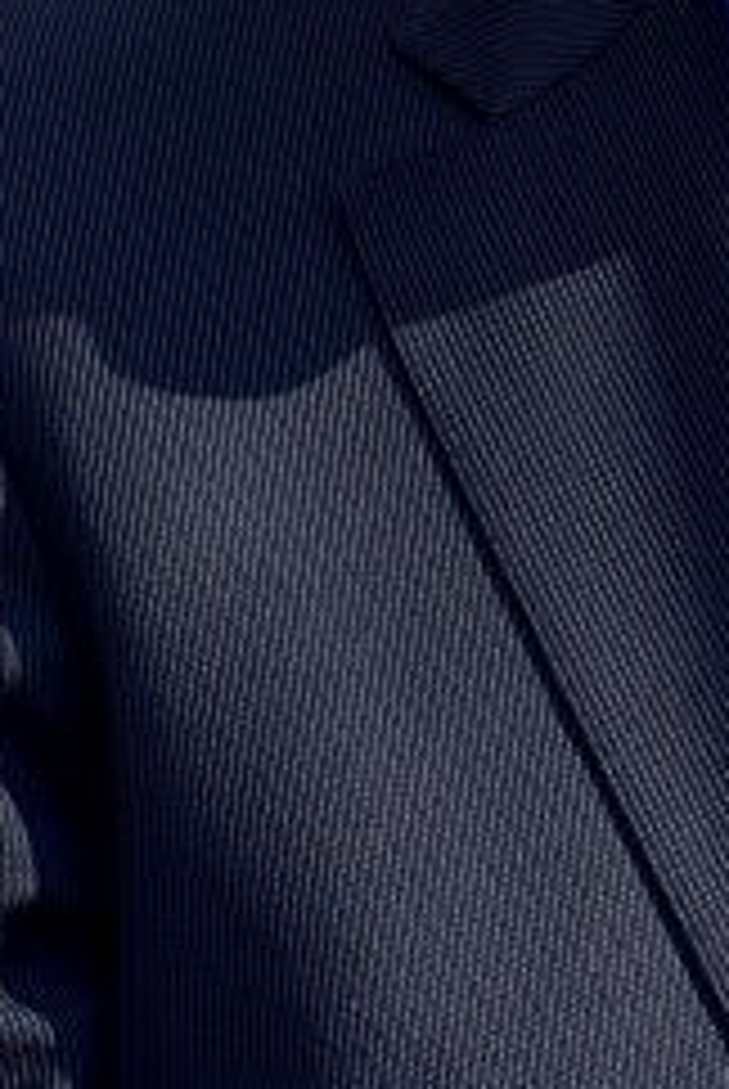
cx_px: 1044
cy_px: -526
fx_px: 9025
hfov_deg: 4.6
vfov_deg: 6.8
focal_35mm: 298
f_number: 10
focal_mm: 98
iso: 500
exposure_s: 1/400
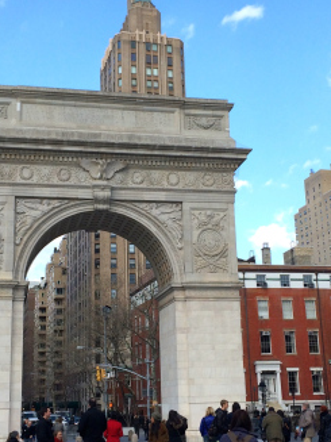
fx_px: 702
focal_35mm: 55
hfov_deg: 26.5
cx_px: 157
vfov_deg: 34.9
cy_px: 228
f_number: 2.2
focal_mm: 4.12
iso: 32
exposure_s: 1/933
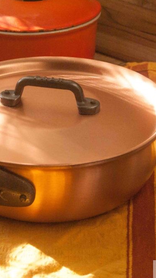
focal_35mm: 168
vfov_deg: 12.8
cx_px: 9
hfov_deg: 7.2
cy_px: 139
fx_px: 1237
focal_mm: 70
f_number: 10
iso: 800
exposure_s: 1/125
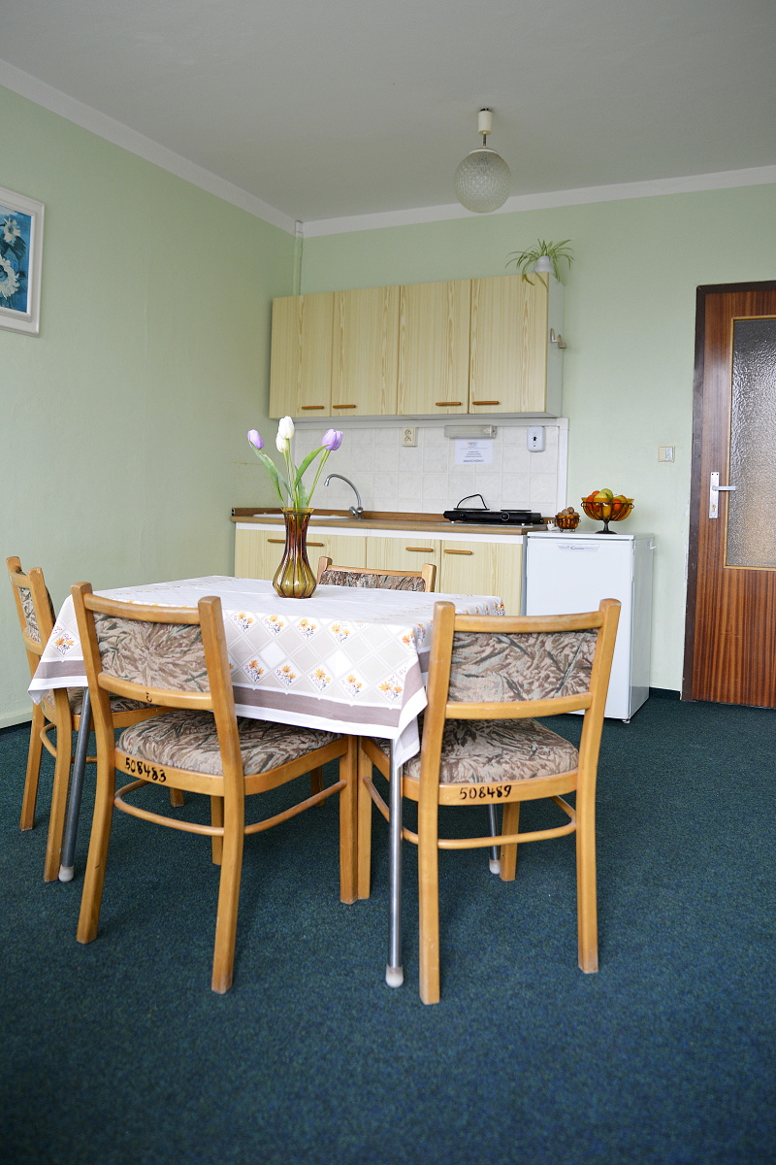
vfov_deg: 73.7
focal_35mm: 24
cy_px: 582
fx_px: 776
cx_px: 388
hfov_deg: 53.1
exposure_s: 1/200
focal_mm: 24
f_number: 2.8
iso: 800
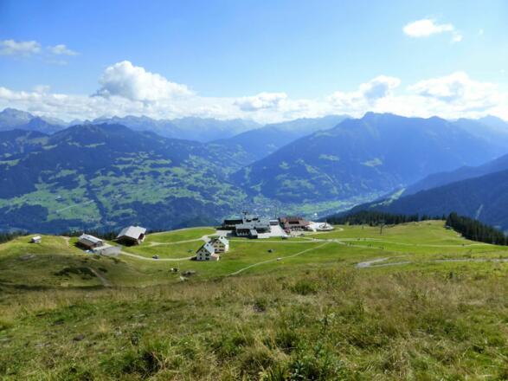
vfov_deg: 54.9
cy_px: 190
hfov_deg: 69.4
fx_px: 367
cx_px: 254
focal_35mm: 25
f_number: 3.3
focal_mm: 4.3
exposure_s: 1/1300
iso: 250
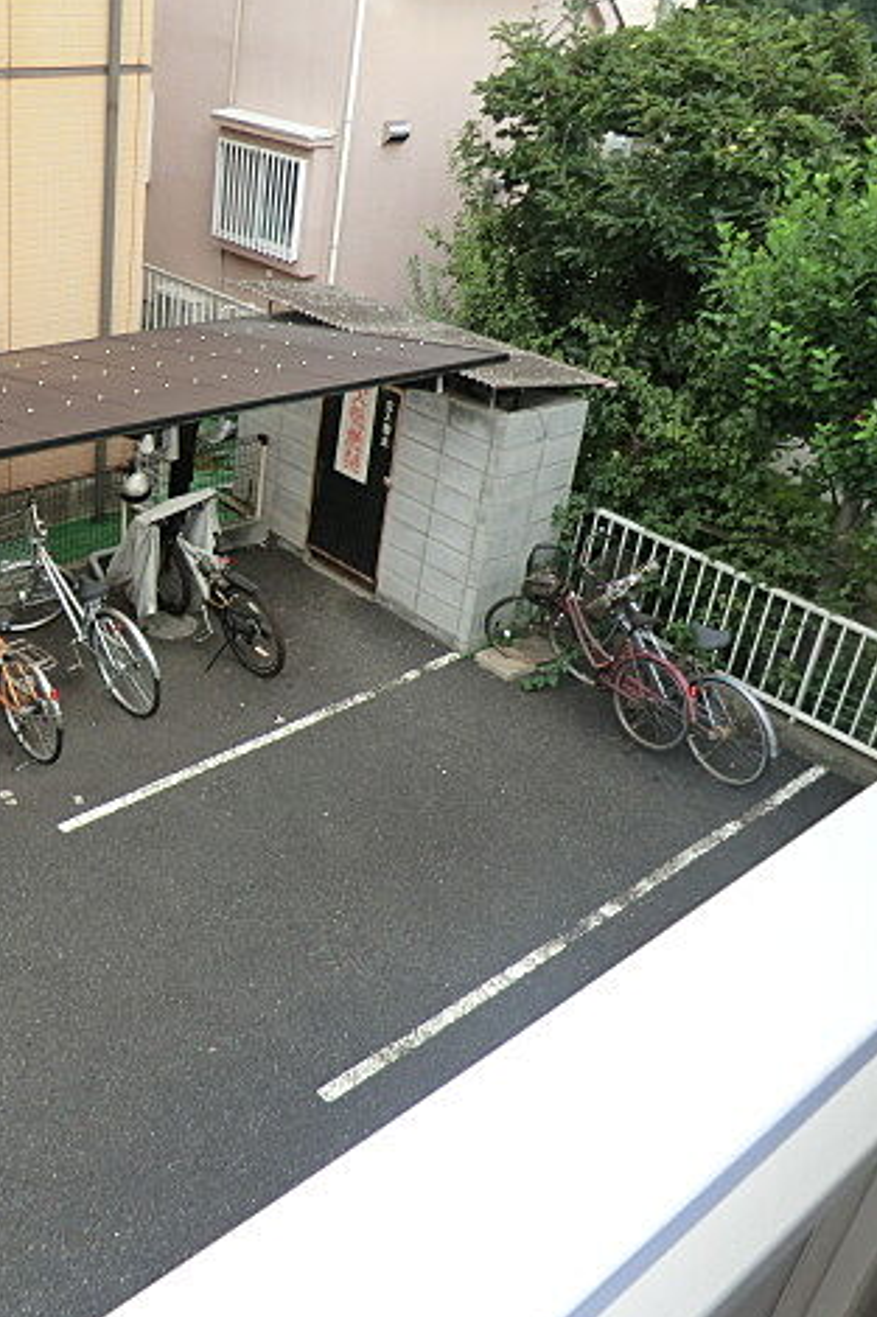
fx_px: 1243
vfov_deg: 55.8
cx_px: 149
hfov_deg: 37.2
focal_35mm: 34
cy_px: 658
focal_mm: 4.3
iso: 80
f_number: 3.2
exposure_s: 1/80
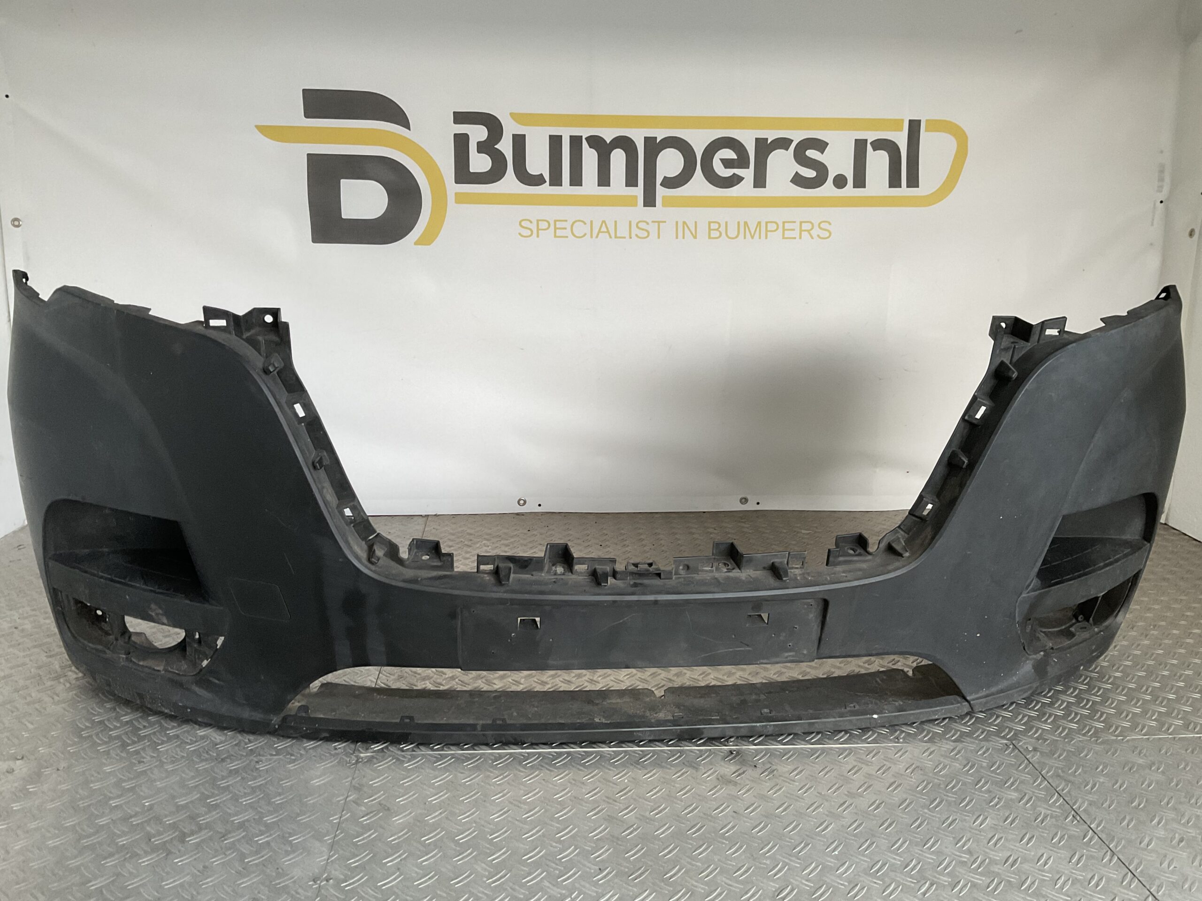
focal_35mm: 29
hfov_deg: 61.7
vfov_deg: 48.2
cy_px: 450
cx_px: 601
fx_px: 1007
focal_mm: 3
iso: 100
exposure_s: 1/50
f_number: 1.8
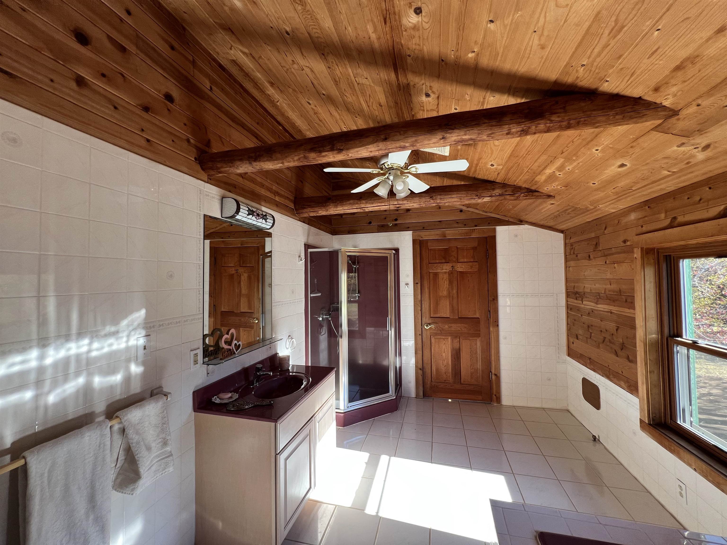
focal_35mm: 13
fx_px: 273
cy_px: 272
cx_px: 364
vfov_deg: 89.9
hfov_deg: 106.2
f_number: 1.8
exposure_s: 1/99
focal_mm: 1.57
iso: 64
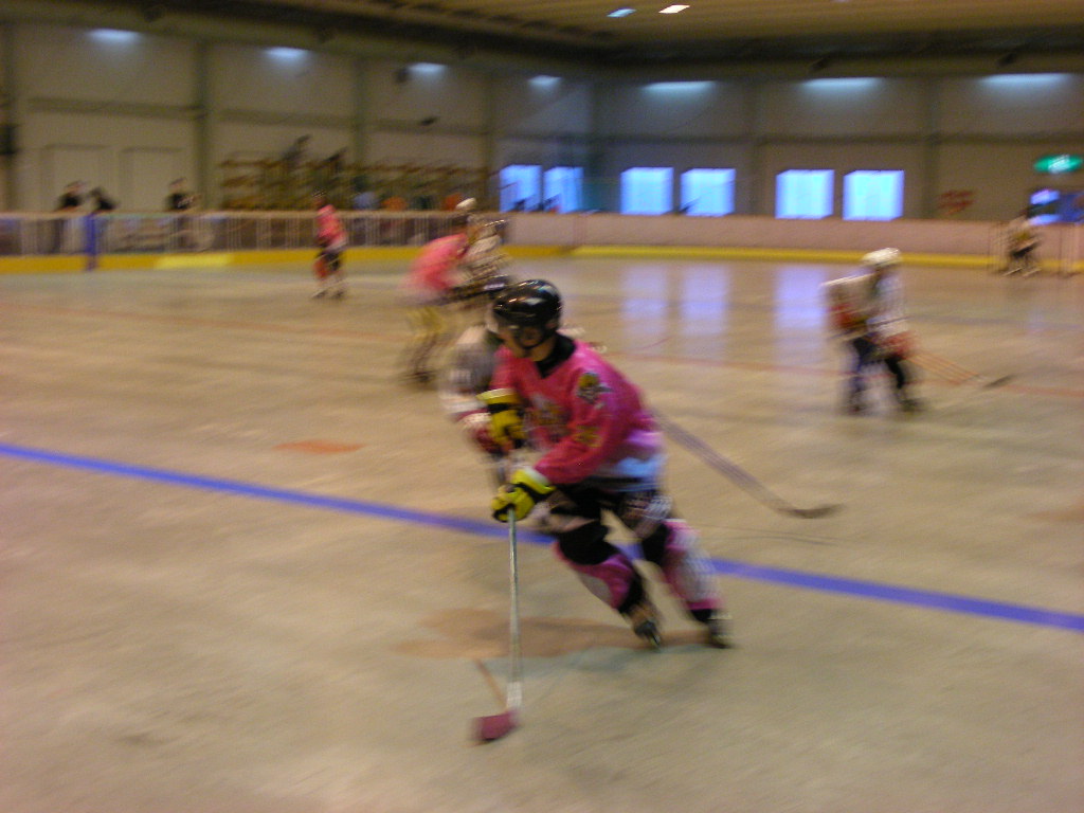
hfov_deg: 36.2
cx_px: 542
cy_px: 406
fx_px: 1660
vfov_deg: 27.5
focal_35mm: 53
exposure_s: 1/31.8
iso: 200
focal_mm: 8.8
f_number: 3.5
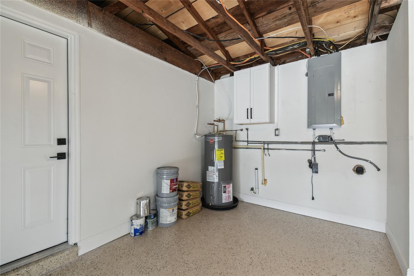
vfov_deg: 77.3
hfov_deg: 100.4
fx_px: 172
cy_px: 138
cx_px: 207
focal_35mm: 15
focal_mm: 10
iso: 100
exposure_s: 1/2
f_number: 7.1
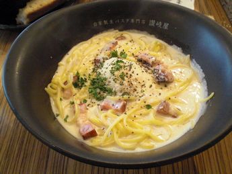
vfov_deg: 37.7
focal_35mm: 38
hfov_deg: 49.0
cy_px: 87
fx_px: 255
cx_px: 116
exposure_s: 1/30
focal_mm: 6.3
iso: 800
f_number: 3.1
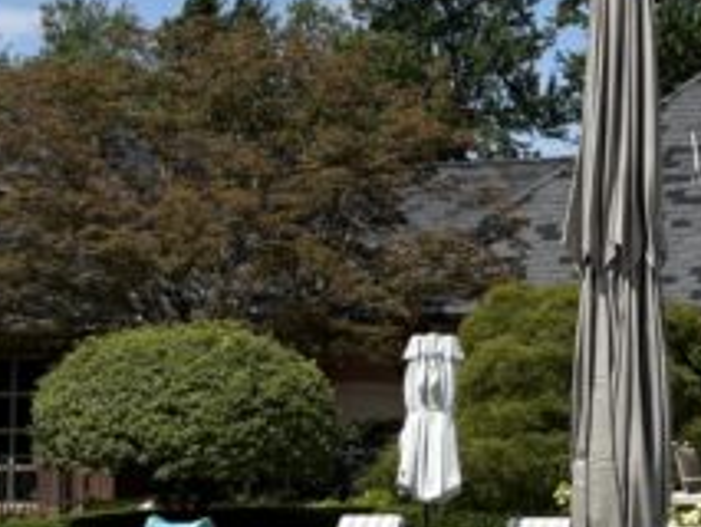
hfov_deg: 15.0
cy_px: 161
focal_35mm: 125
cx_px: 948
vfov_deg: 11.9
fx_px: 2533
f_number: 1.6
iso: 50
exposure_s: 1/4950
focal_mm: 5.96
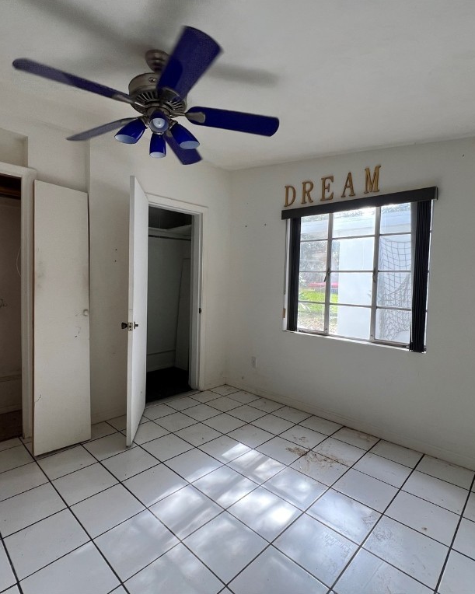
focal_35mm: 17
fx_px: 299
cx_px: 223
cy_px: 296
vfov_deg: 89.6
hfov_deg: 76.9
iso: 50
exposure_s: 1/99
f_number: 1.8
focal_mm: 1.57
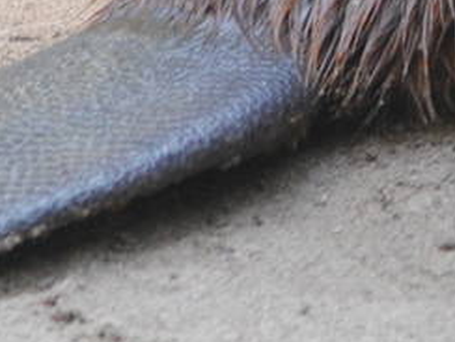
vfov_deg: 1.3
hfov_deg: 1.7
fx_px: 14945
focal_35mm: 1137
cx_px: 917
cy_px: -188
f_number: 4.8
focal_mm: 120
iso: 400
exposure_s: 1/50
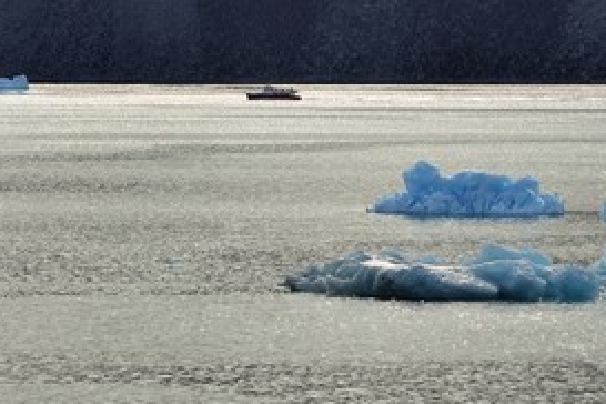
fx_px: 5184
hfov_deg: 6.7
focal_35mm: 308
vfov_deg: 4.5
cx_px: 314
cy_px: 95
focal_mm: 200
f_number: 18
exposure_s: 1/320
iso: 200
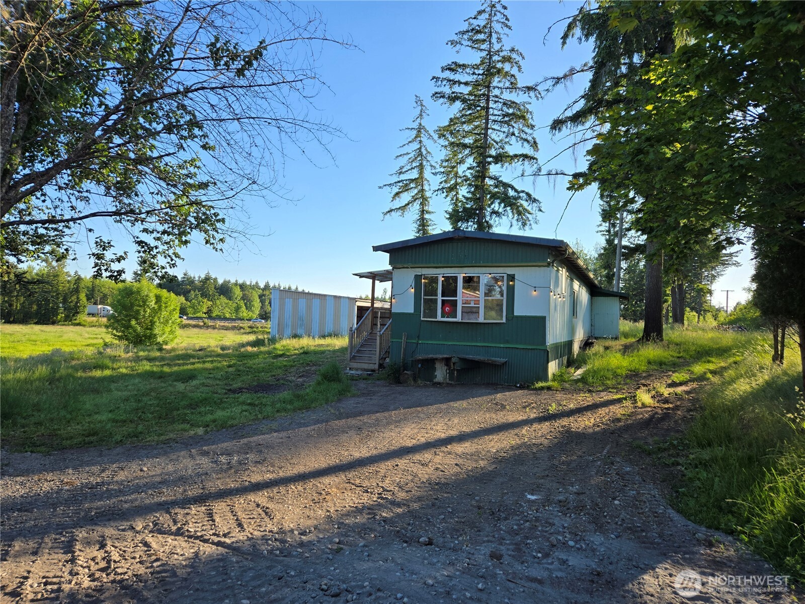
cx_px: 402
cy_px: 302
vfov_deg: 58.9
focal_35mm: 23
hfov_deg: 73.9
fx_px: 535
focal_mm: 5.4
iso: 25
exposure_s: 1/919
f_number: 1.8
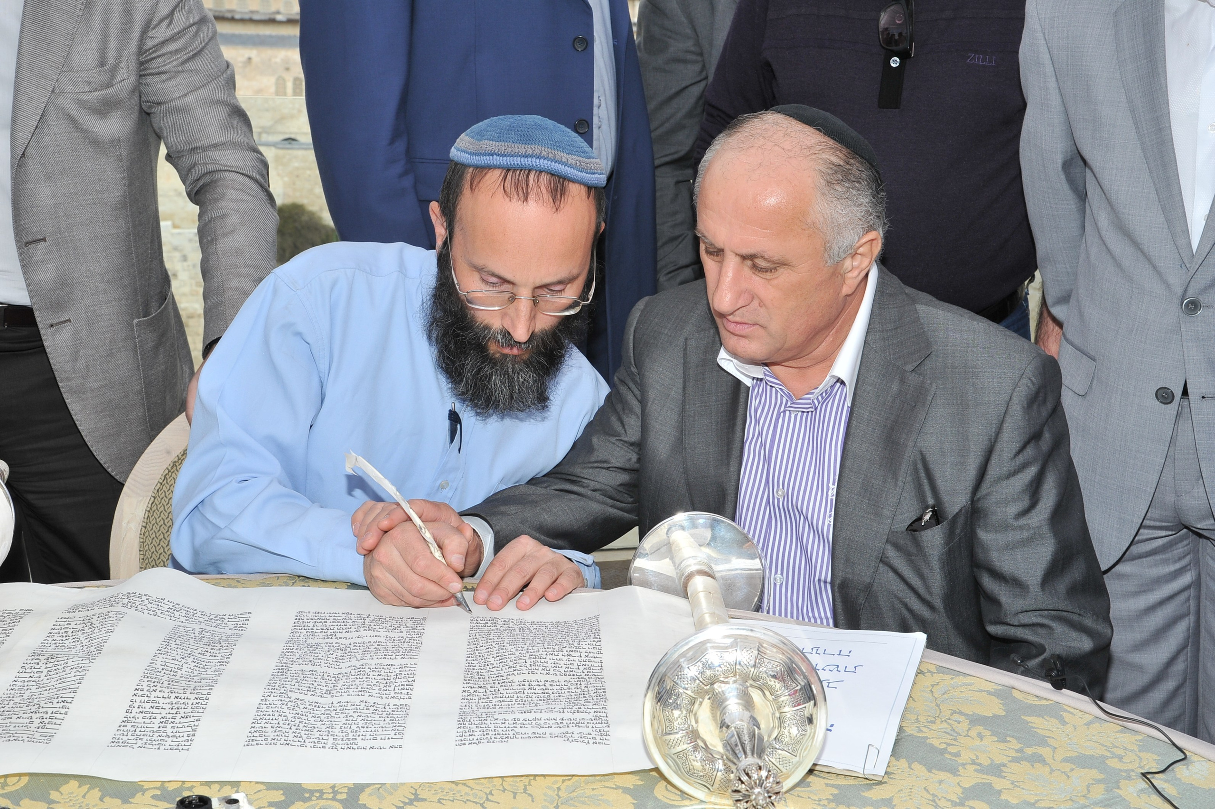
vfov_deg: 27.0
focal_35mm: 50
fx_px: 1687
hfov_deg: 39.6
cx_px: 608
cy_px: 404
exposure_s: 1/250
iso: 500
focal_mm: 50
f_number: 13
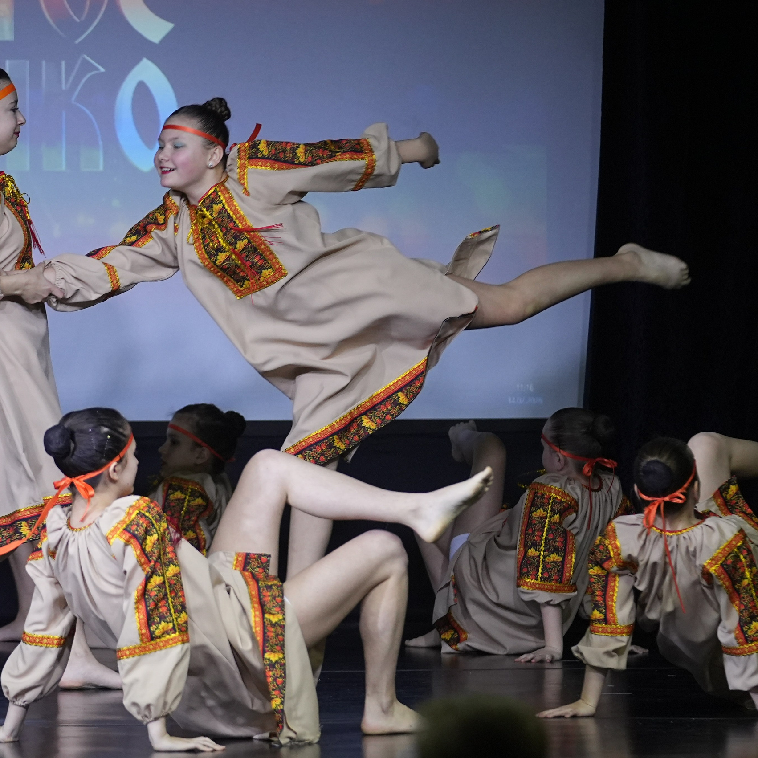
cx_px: 220
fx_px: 7507
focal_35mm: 303
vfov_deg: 5.8
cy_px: 378
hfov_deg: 5.8
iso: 2000
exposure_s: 1/400
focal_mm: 158
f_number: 2.8
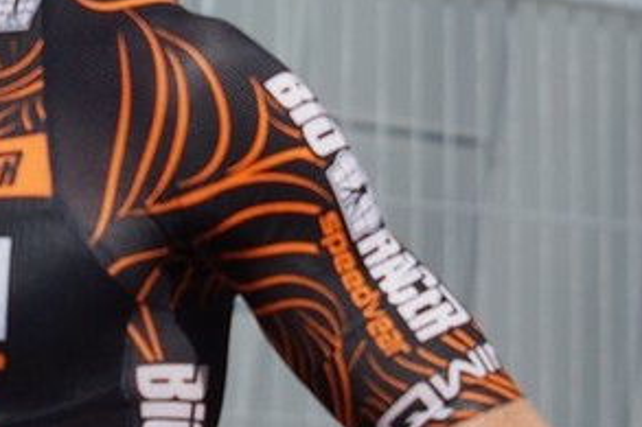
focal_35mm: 287
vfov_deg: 4.8
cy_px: 1
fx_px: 5115
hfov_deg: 7.1
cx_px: -129
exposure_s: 1/1600
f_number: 4
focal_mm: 70
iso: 100
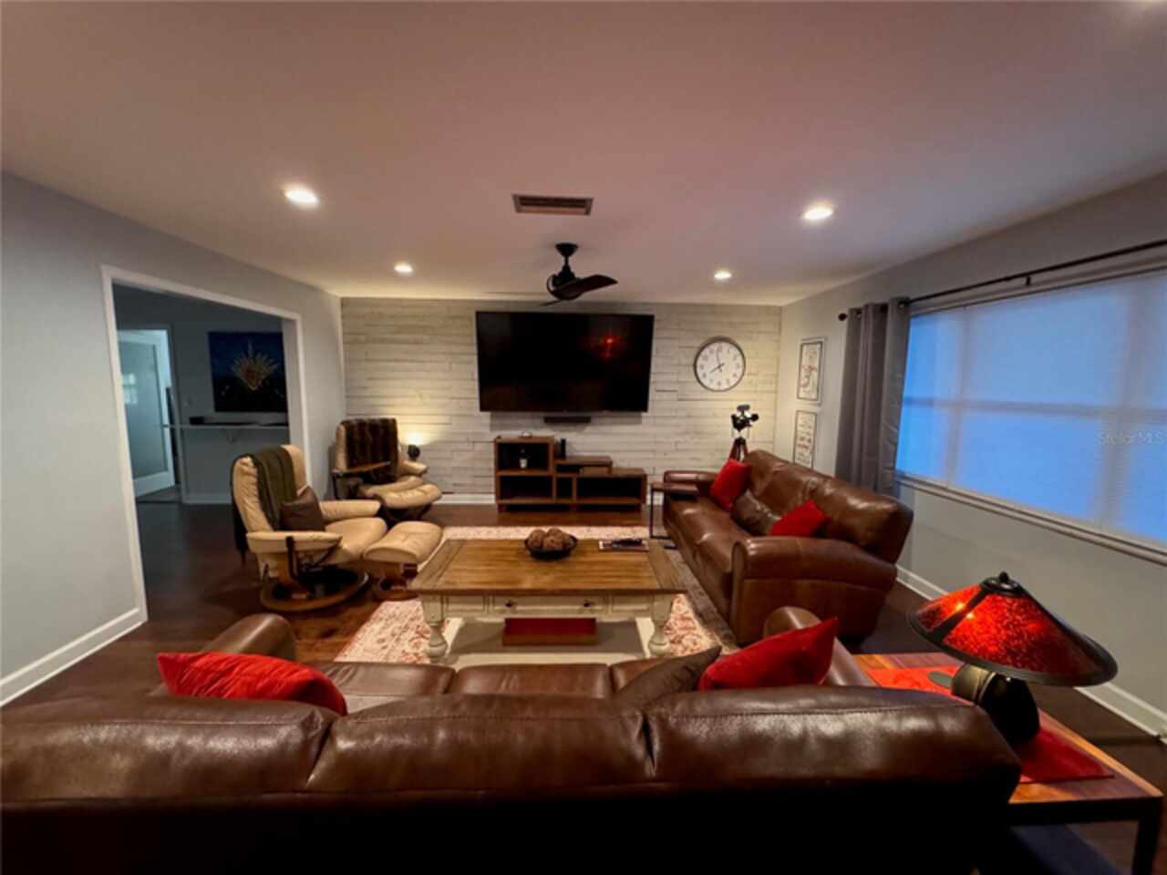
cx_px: 584
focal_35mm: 14
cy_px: 438
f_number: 2.2
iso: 1250
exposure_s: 1/60
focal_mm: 2.22
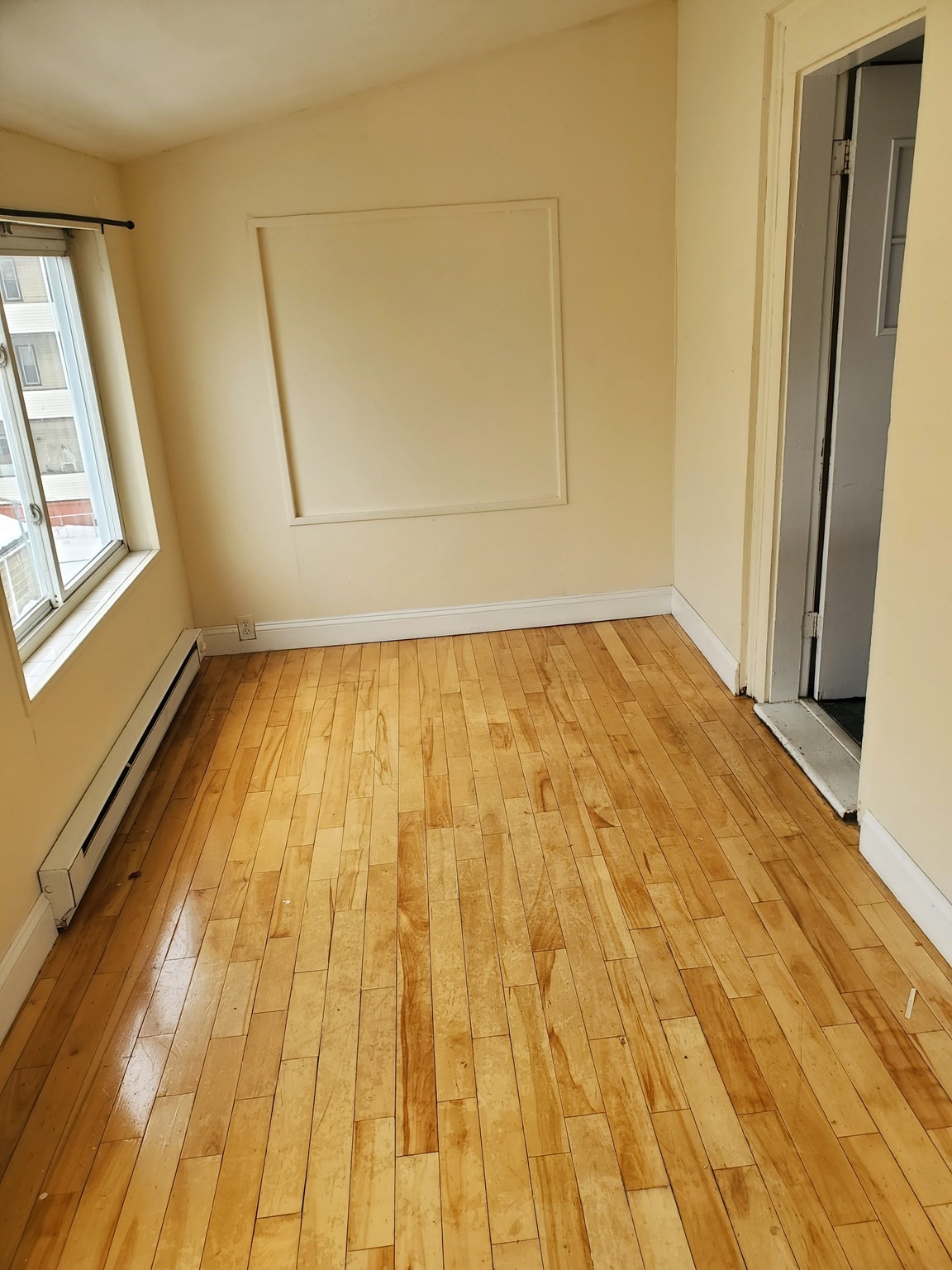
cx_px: 476
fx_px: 953
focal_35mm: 26
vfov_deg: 67.3
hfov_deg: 53.1
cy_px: 635
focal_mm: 4.3
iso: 50
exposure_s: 1/130
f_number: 2.4
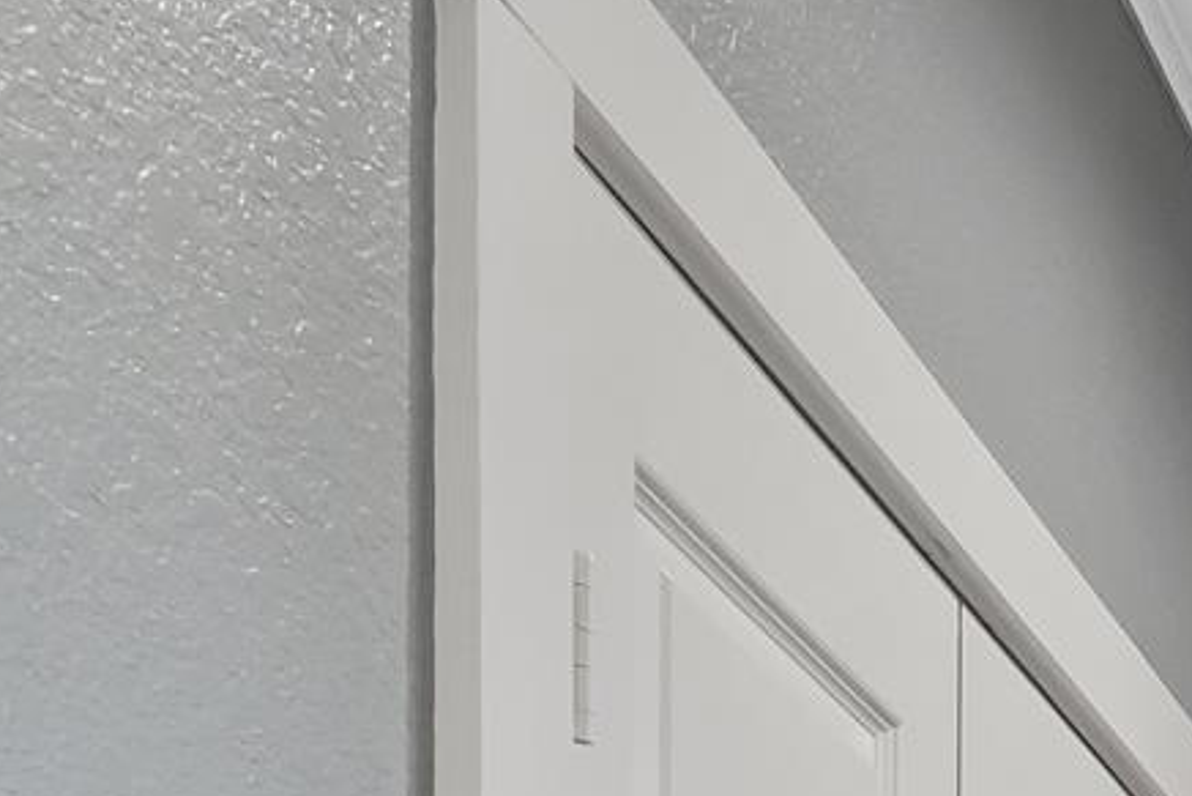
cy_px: 1867
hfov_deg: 12.8
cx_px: 3286
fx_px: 2848
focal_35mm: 86
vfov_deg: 12.6
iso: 800
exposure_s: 1/10
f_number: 8
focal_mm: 15
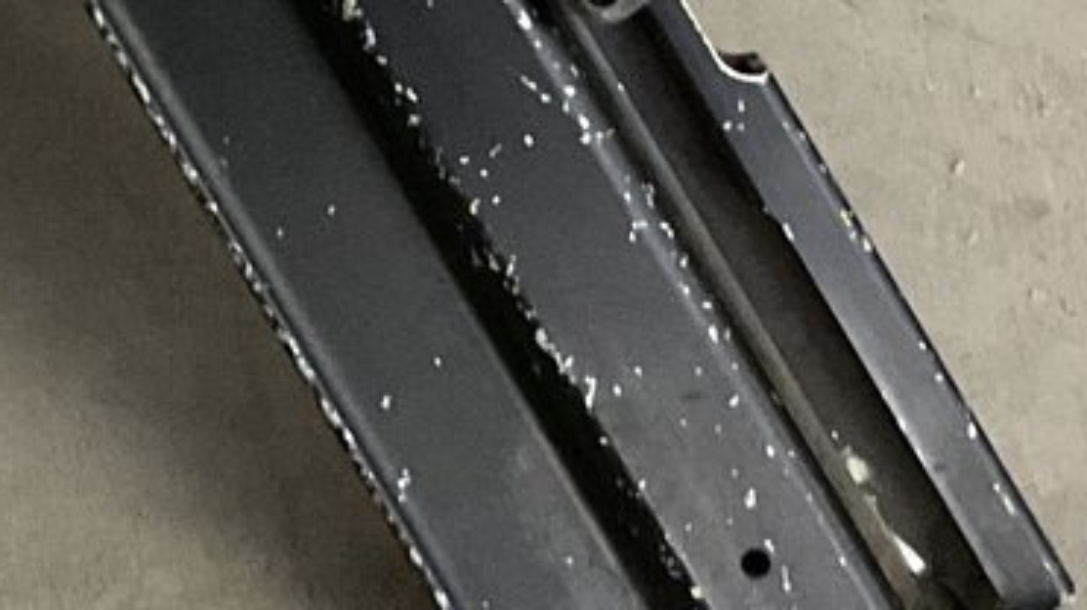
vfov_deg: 8.7
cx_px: 303
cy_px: -729
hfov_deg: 16.6
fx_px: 3715
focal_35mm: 129
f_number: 1.8
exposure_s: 1/30
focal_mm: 3
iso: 500
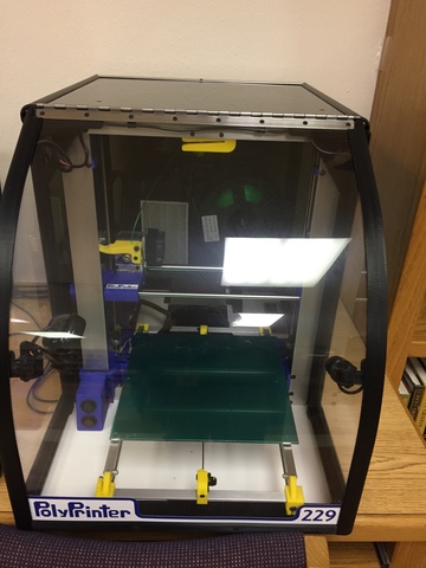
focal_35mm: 29
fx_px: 476
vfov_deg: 61.7
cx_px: 213
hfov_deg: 48.2
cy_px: 284
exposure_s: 1/30
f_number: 2.2
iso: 160
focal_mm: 4.15
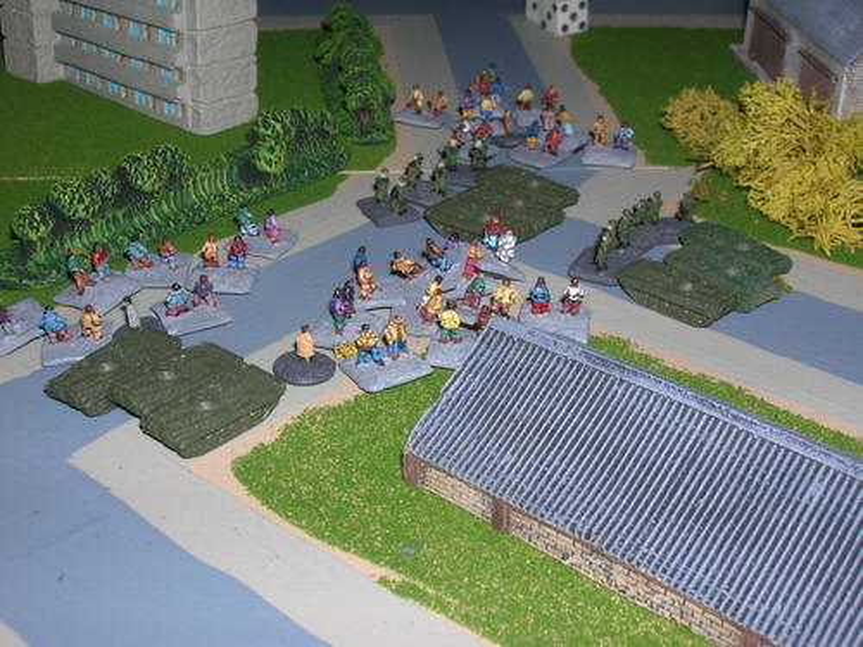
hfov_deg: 41.2
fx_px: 1147
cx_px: 432
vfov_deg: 31.5
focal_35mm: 46
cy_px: 324
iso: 50
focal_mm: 7.7
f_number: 5.4
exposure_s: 1/60.1
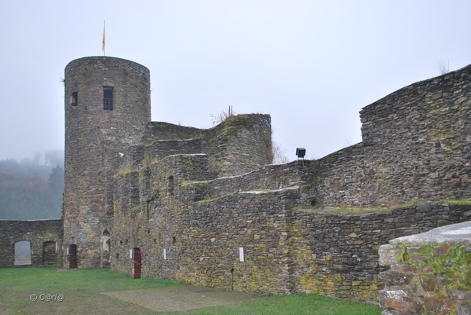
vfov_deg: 36.9
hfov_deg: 53.1
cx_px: 236
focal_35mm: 36
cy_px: 158
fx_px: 471
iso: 320
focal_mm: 24
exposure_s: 1/60
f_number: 4.2
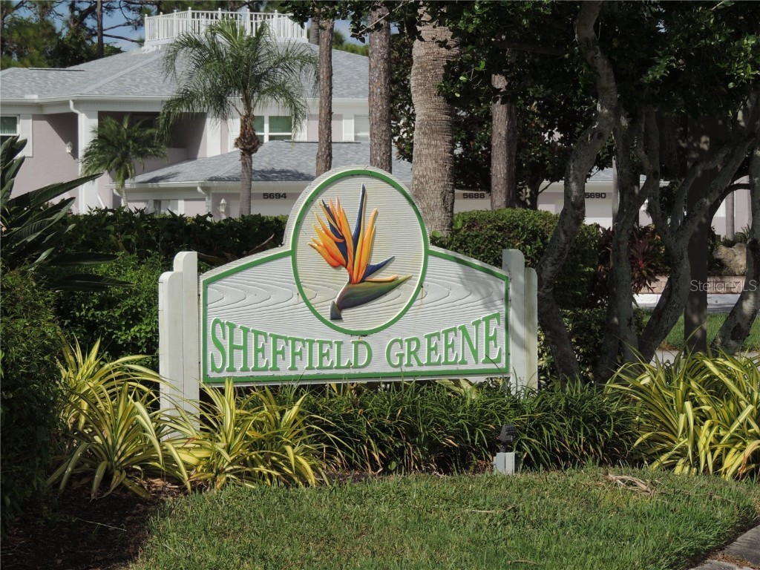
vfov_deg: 10.2
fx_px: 3183
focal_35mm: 145
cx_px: 380
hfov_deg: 13.6
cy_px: 285
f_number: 4.4
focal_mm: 25.8
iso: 100
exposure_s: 1/1250
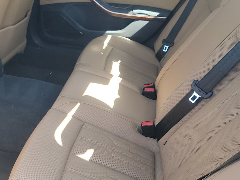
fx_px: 277
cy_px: 93
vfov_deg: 36.0
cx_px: 95
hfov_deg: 46.5
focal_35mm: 40
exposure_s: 1/59
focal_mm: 6.7
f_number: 1.8
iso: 75
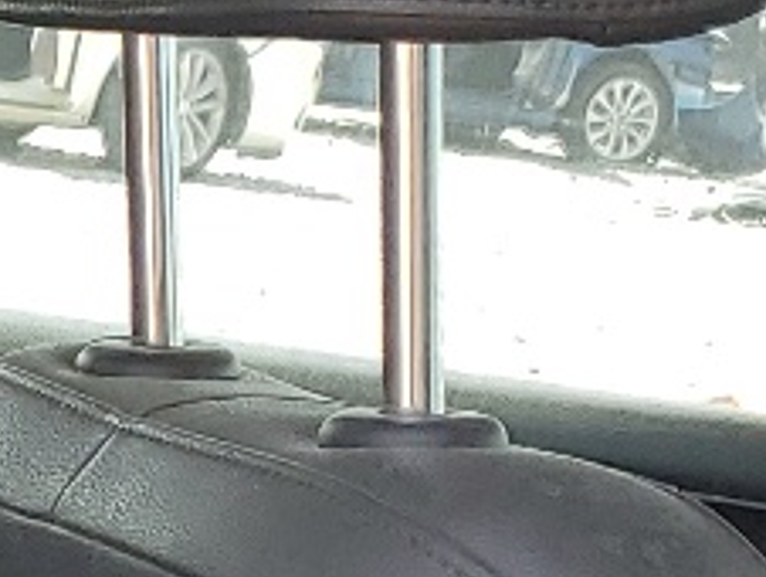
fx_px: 4076
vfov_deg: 7.8
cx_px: -1169
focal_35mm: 184
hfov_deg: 9.4
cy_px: 1127
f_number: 1.5
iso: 50
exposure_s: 1/476
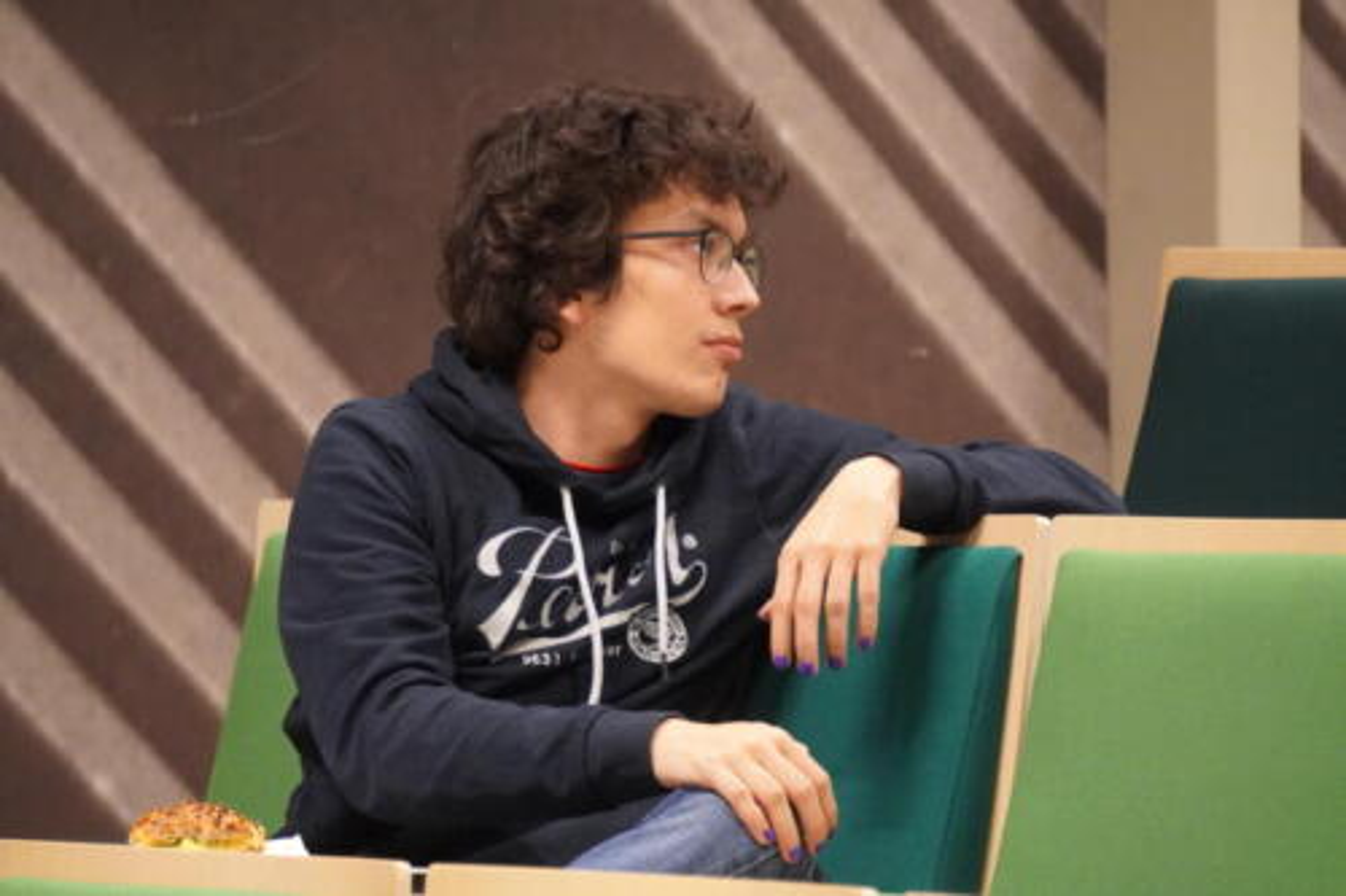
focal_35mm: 306
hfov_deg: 6.7
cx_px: 673
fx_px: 11437
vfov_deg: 4.5
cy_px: 448
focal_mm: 204
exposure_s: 1/60
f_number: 6.3
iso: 6400
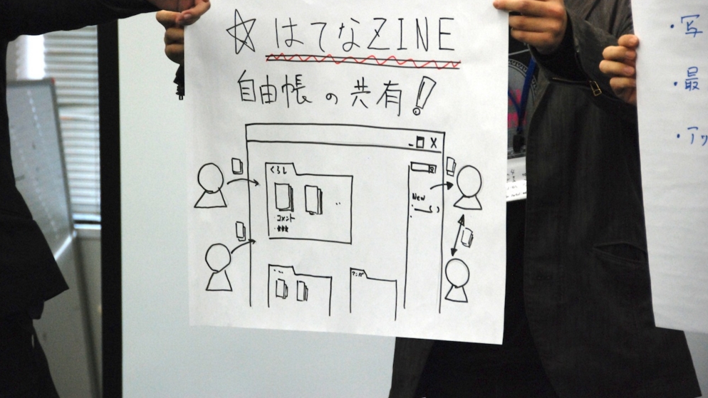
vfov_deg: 6.4
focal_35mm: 190
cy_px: 162
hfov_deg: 11.3
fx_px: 3567
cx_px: 353
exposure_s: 1/250
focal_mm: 120
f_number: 5.6
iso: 800
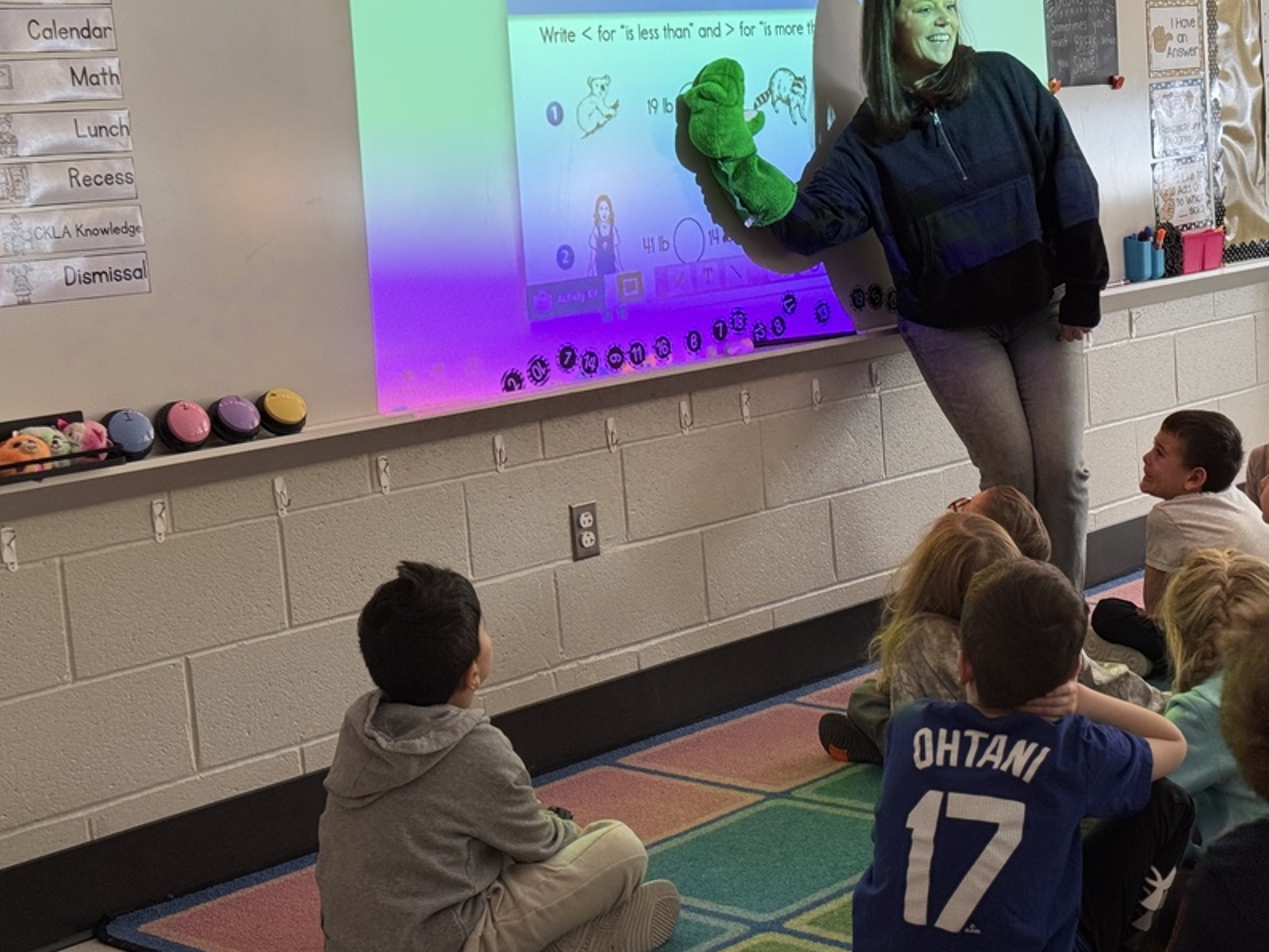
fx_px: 2273
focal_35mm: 62
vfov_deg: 23.7
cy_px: 466
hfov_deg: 31.0
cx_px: 818
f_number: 1.78
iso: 125
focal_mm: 6.76
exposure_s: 1/120
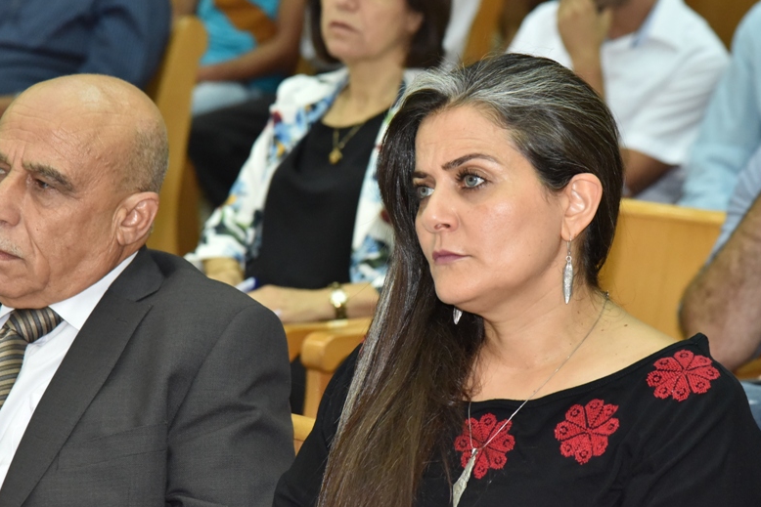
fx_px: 3340
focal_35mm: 158
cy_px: 250
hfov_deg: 13.0
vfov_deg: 8.7
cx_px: 460
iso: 2500
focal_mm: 120
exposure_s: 1/200
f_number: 6.3
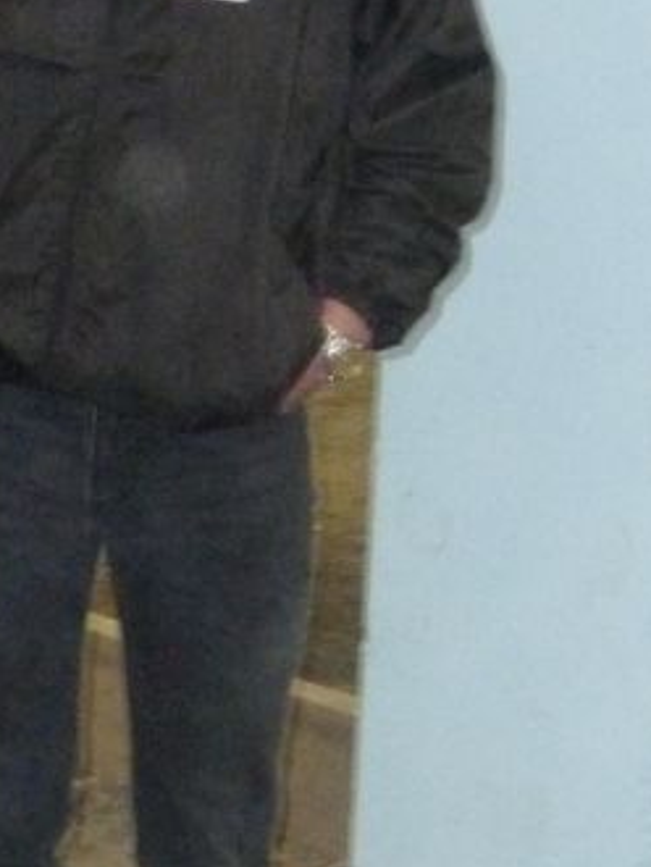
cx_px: 55
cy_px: 364
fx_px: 3882
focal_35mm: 155
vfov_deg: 12.7
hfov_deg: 9.5
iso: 640
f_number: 4.2
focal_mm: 8
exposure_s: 1/30
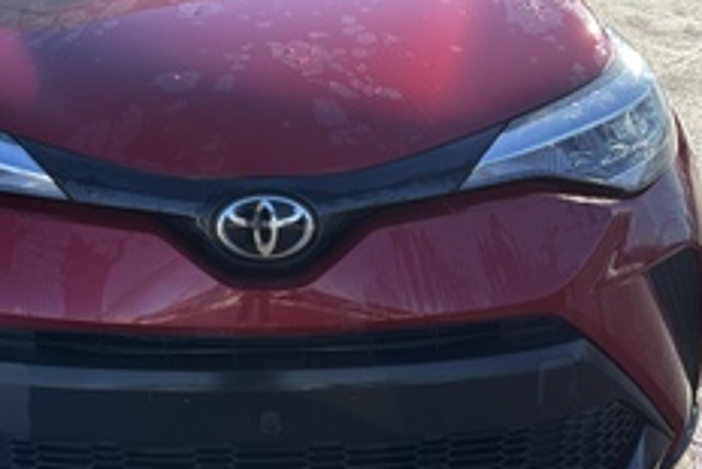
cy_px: 153
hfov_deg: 39.8
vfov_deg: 27.4
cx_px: 227
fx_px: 956
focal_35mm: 49
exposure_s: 1/1522
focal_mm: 5.96
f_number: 1.6
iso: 50
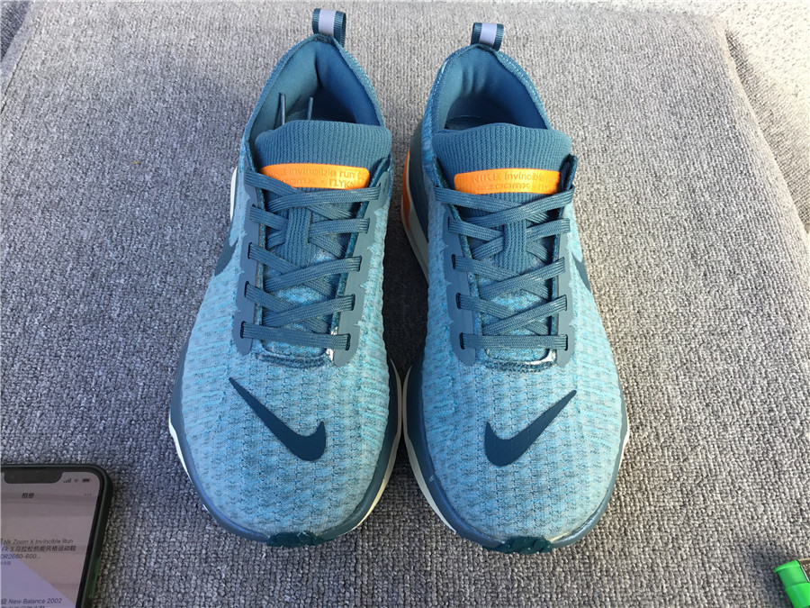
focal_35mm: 31
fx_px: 725
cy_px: 304
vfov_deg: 45.4
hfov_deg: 58.4
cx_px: 405
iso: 32
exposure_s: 1/100
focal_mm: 3.3
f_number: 2.4
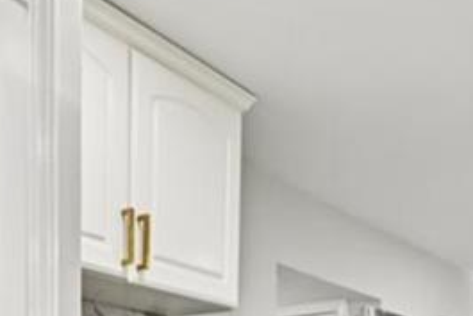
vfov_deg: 21.3
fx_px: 710
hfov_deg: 36.8
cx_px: 270
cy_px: 468
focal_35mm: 54
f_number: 8
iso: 140
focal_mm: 14
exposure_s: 1/15
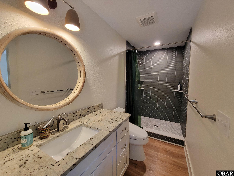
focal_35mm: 13
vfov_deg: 89.9
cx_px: 117
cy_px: 88
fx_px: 88
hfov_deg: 106.2
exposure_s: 1/60
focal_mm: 2.2
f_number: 2.2
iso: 320
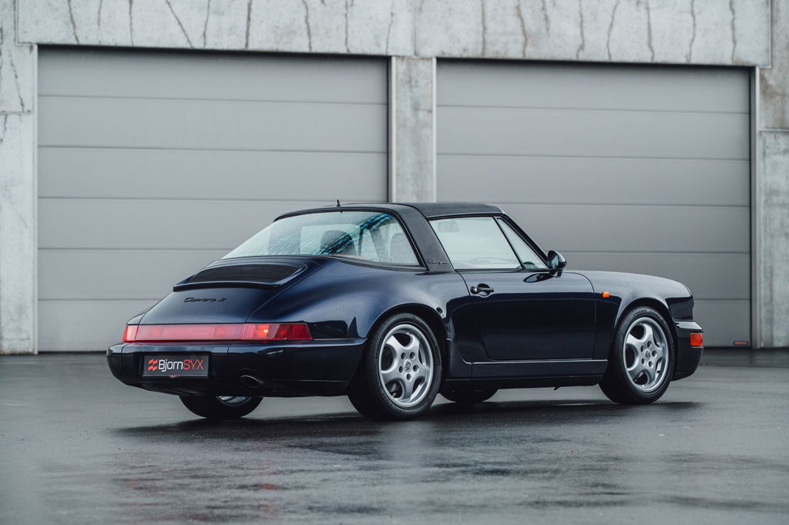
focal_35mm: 122
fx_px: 2672
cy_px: 262
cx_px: 394
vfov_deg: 11.2
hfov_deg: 16.8
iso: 800
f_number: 5.6
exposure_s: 1/60
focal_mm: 122
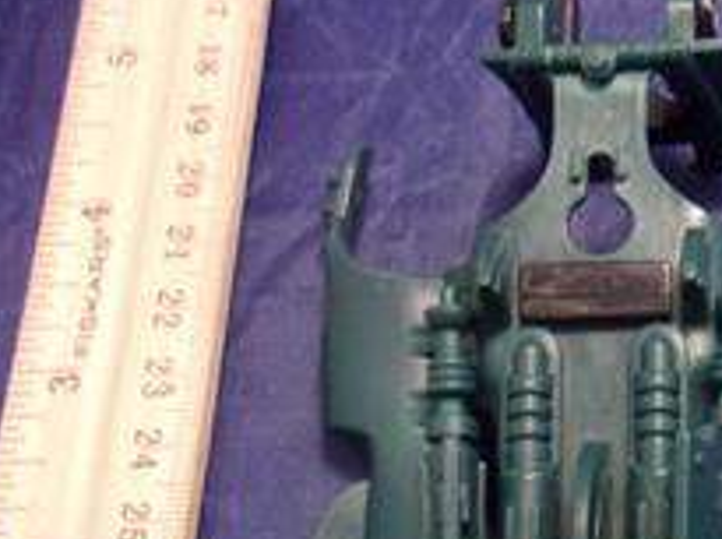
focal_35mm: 66
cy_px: 463
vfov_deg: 21.8
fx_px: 1374
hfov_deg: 27.0
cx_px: 792
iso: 400
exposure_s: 1/20
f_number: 3
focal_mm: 4.9
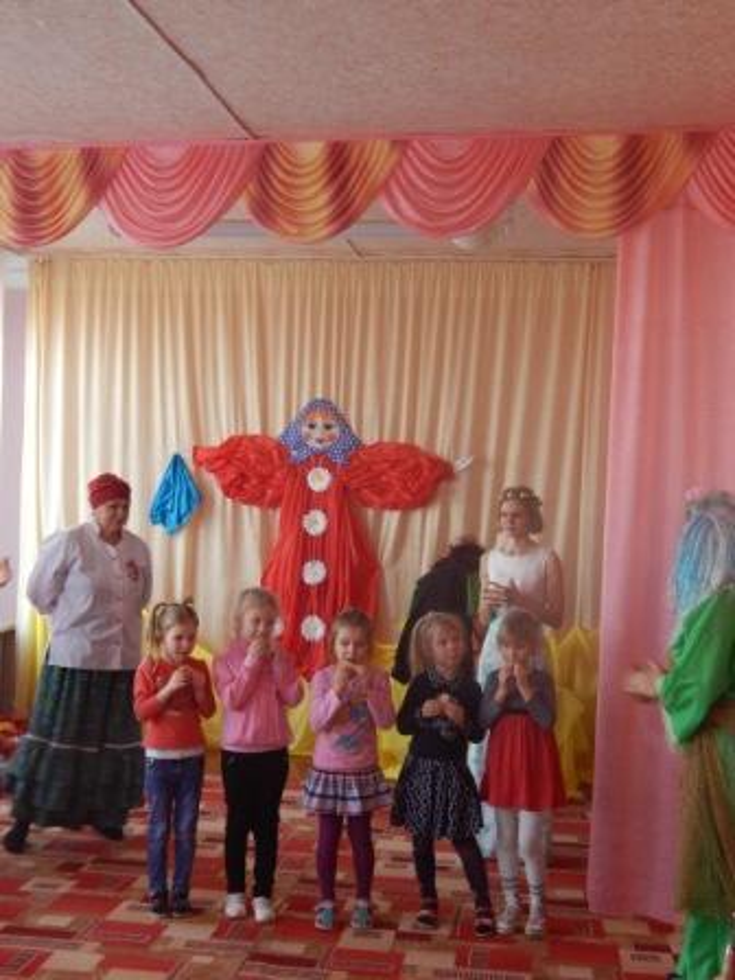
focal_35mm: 49
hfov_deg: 29.7
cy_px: 490
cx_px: 368
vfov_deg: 38.9
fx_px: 1387
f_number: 3.7
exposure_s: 1/30
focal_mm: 8.6
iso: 200
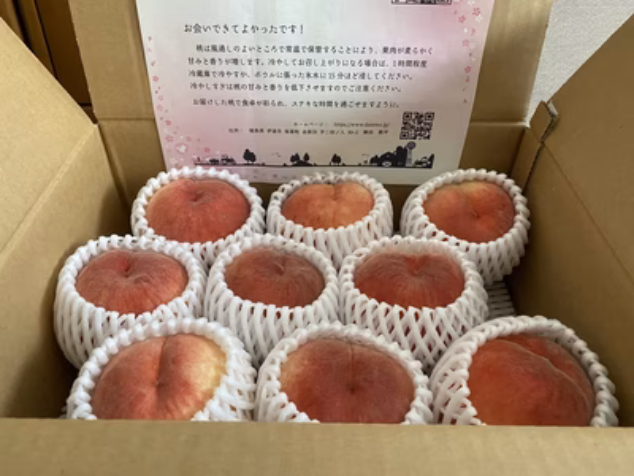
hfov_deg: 67.3
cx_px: 317
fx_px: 476
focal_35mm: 26
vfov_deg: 53.1
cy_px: 238
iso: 320
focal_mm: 4.25
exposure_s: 1/60
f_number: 1.8
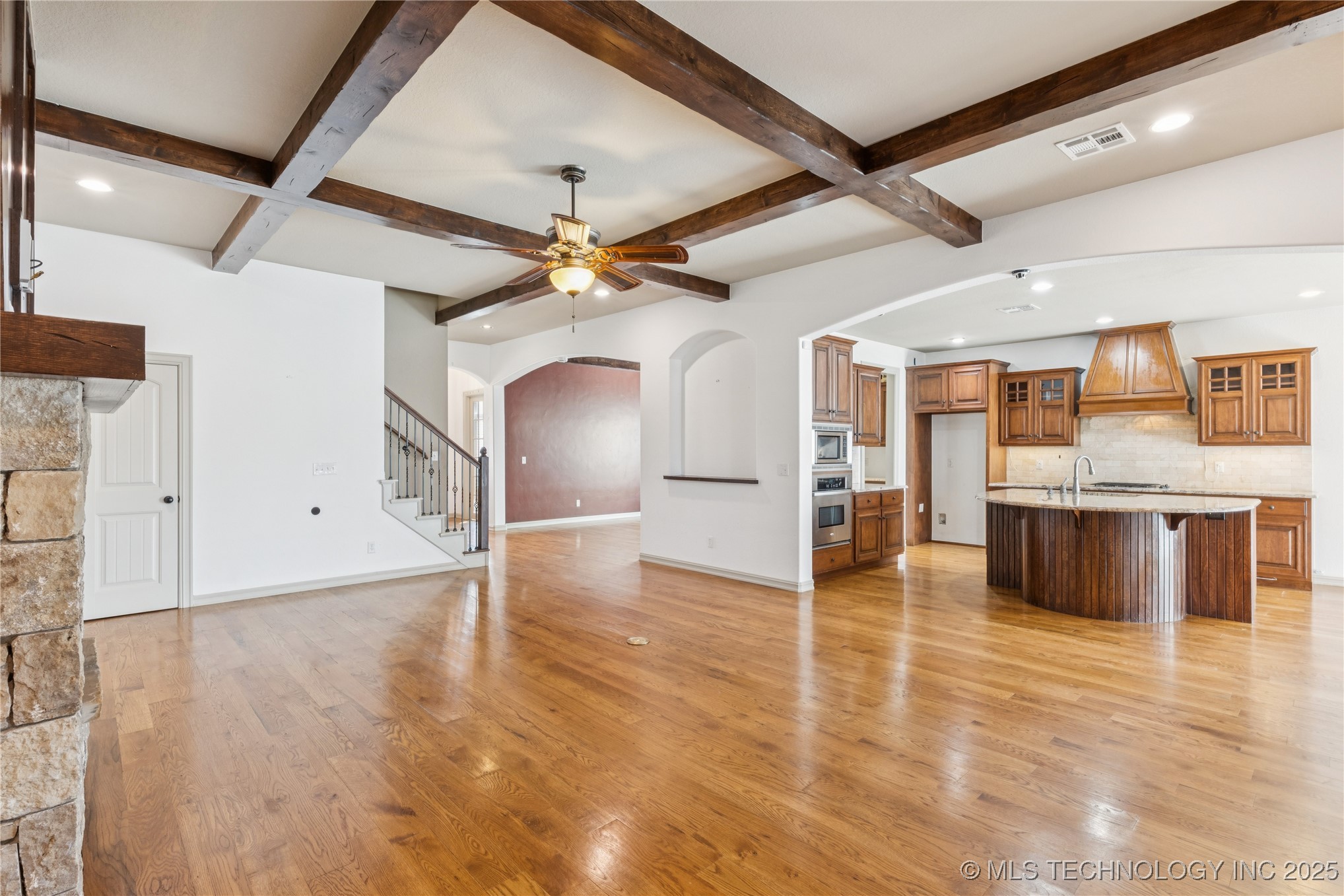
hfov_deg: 96.7
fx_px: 597
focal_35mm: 16
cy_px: 448
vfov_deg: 73.7
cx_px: 672
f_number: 13
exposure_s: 1/2.5
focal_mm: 16
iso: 640
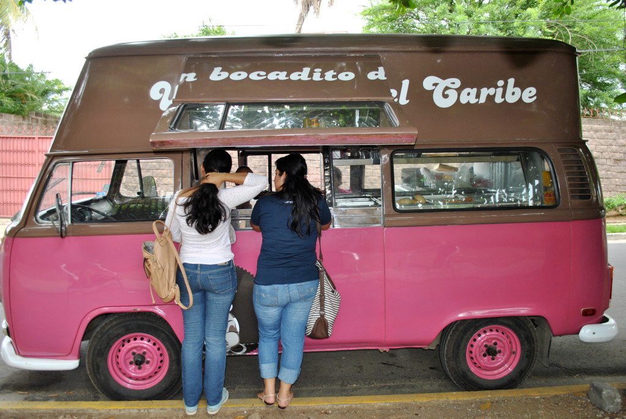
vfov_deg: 48.0
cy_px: 210
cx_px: 313
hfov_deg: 67.3
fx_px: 470
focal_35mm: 27
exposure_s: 1/125
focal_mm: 18
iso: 200
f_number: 3.5
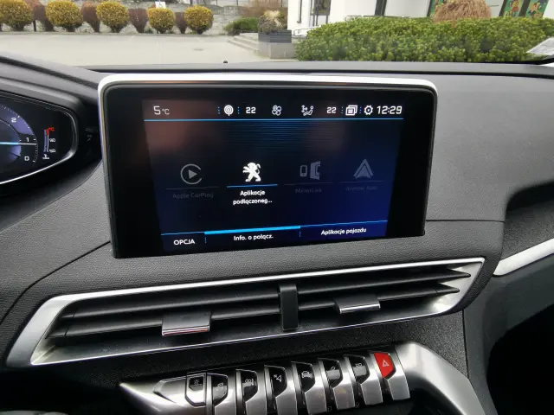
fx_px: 288
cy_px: 208
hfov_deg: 87.8
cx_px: 277
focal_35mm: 18
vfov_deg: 71.6
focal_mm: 2.35
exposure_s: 1/50
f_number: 2.2
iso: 80
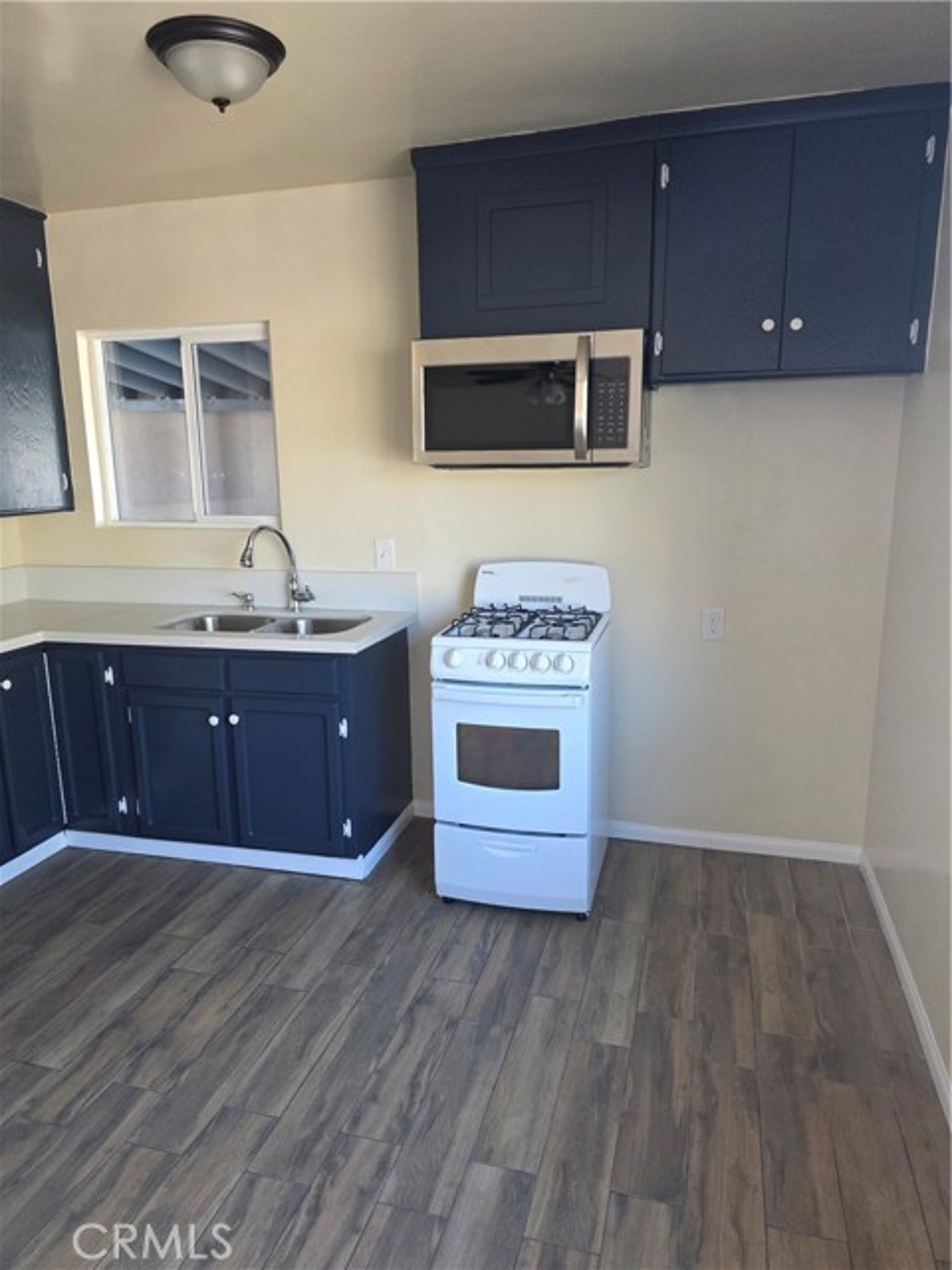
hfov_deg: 58.9
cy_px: 635
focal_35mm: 23
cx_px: 476
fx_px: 843
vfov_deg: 73.9
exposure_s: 1/120
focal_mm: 6.3
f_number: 1.7
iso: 250
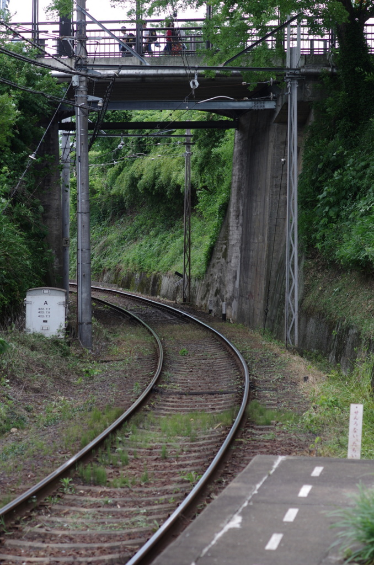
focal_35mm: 105
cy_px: 282
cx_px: 187
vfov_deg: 19.5
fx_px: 1644
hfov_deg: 13.0
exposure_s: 1/125
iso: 100
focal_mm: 70
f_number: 4
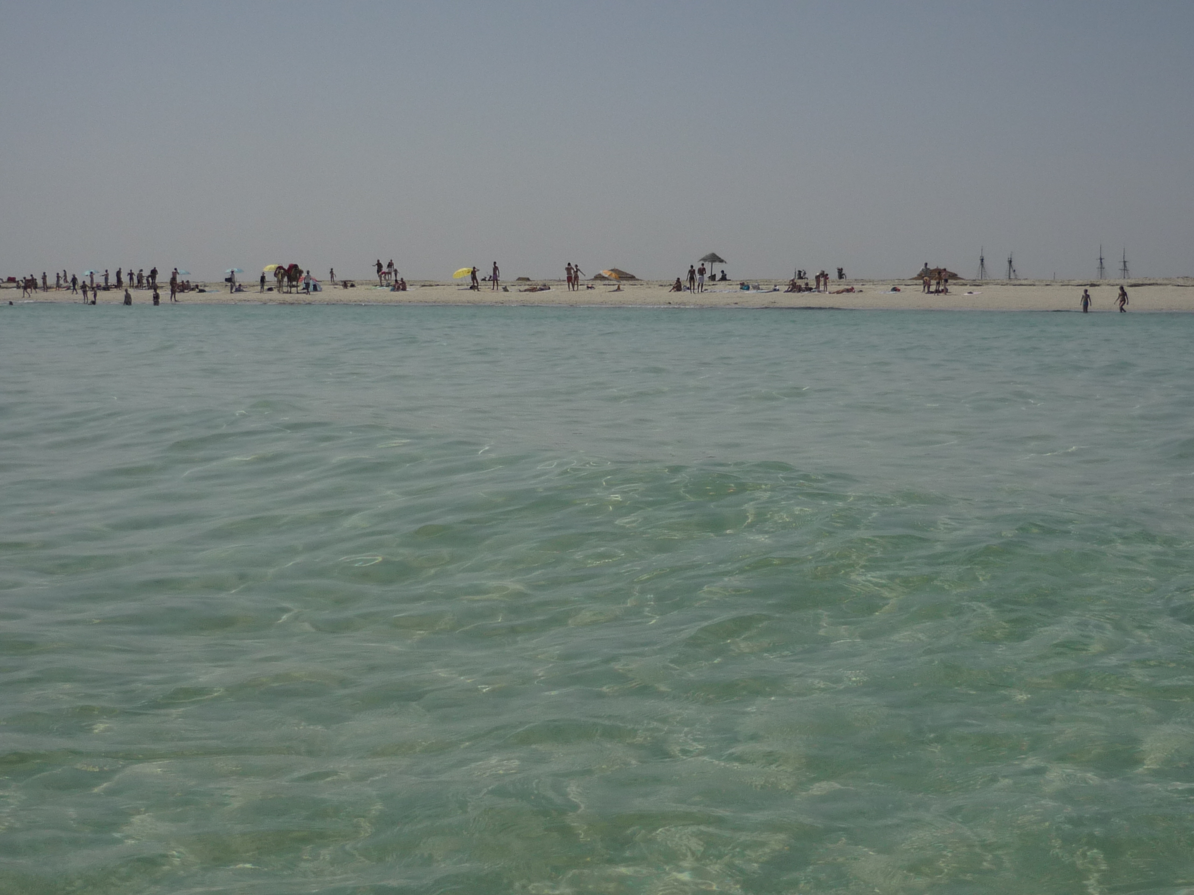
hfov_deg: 36.2
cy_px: 448
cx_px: 597
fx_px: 1828
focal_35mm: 53
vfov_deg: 27.5
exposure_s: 1/640
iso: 100
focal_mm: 6.8
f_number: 9
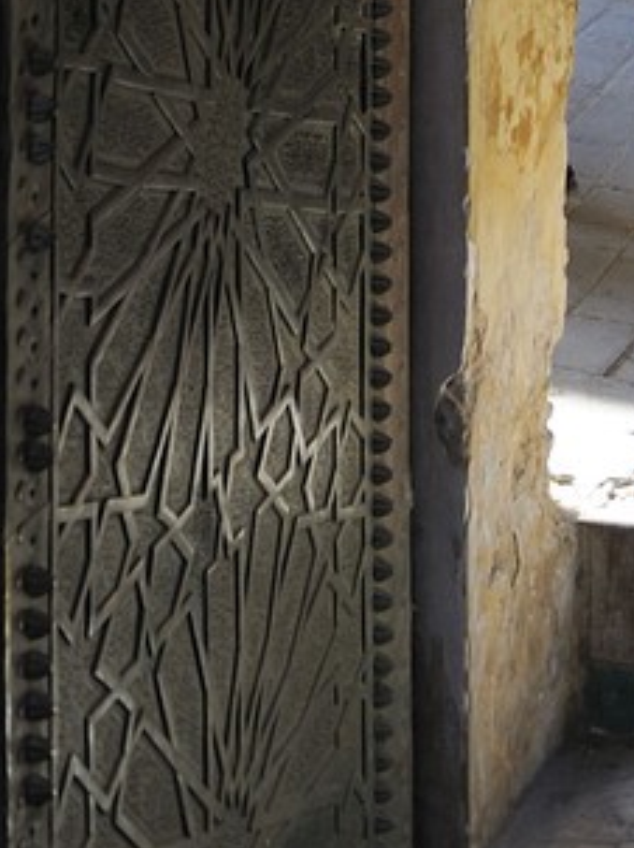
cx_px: 1041
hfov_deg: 9.1
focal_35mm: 158
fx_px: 3864
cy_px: -1115
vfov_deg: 10.8
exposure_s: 1/160
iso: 200
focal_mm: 31
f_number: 4
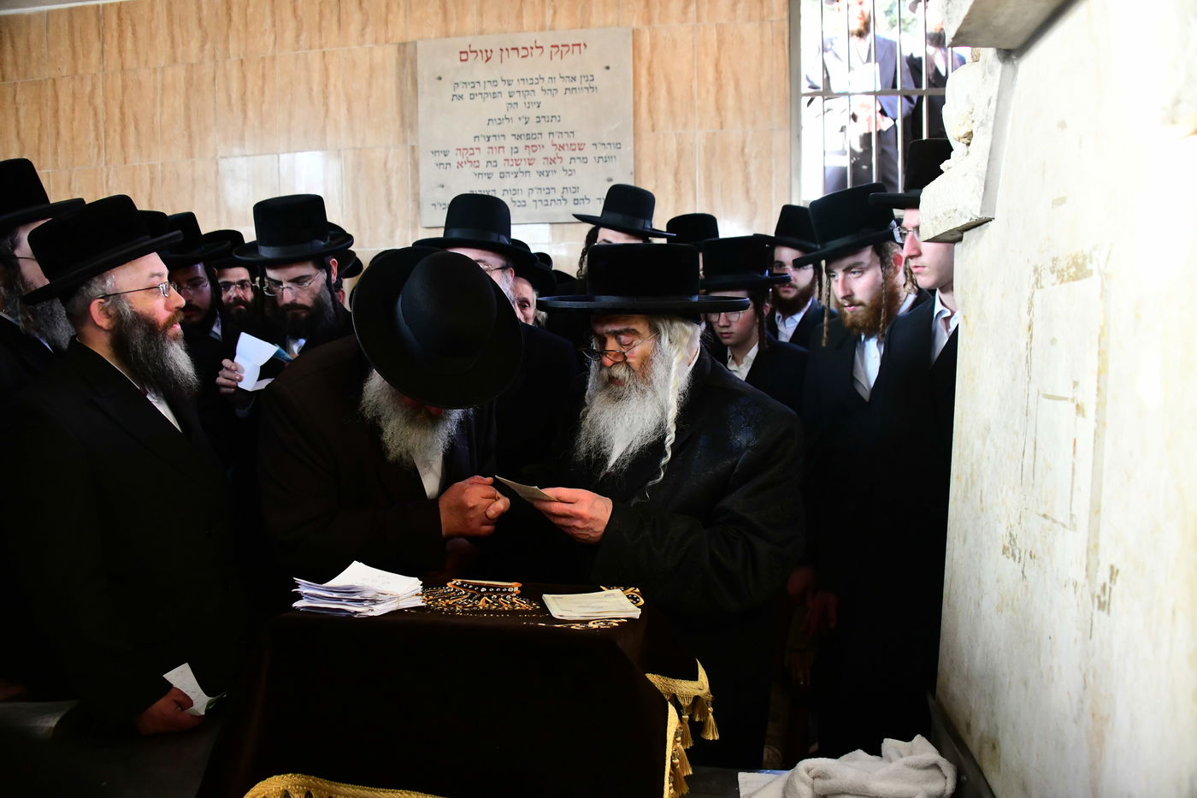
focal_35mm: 28
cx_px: 598
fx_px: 931
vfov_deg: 46.4
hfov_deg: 65.5
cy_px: 399
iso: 5000
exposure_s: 1/125
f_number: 5
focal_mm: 28
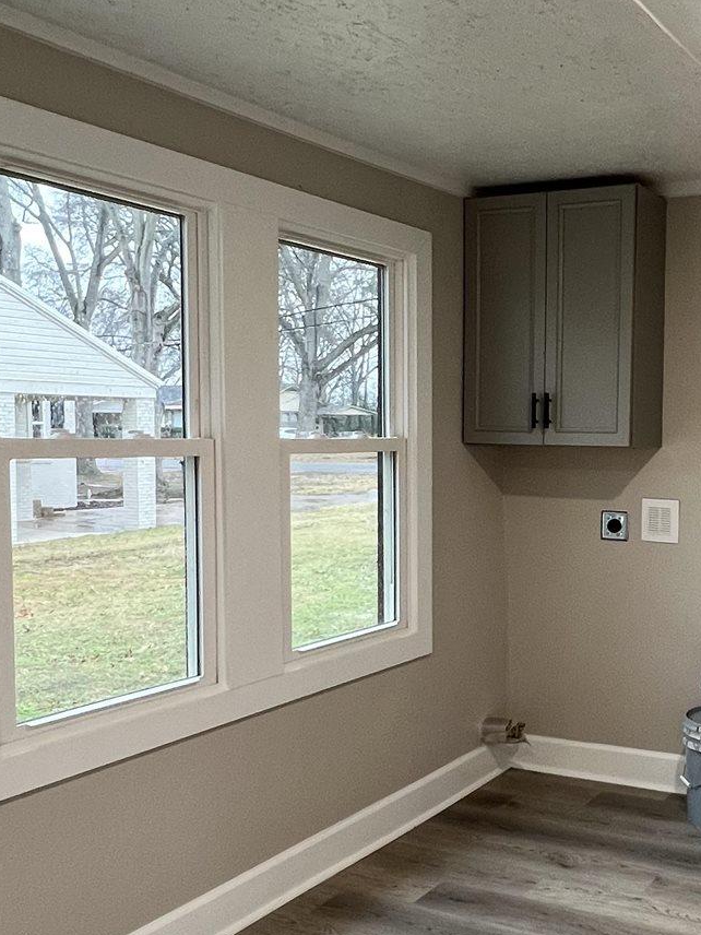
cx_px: 599
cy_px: 502
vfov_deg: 52.6
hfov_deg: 38.5
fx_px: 945
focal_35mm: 35
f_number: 1.8
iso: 125
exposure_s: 1/60
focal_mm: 1.57
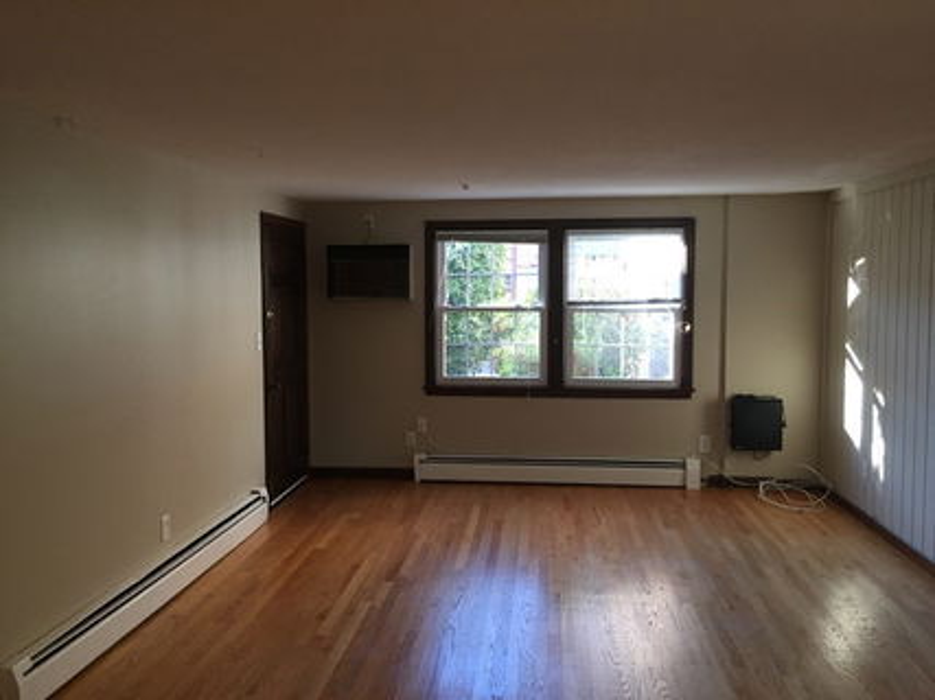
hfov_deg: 61.7
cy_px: 350
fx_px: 783
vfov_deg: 48.2
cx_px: 468
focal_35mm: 29
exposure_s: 1/30
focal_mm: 4.15
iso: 50
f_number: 2.2
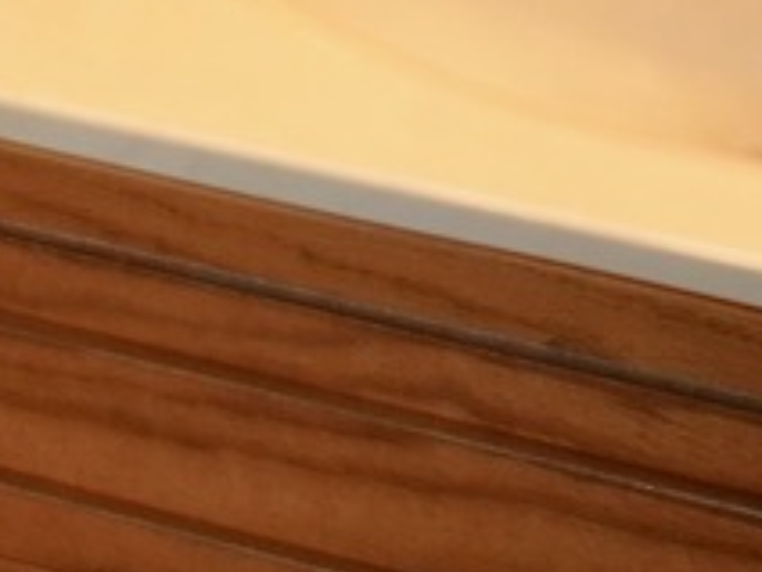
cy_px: -921
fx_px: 3874
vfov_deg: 7.7
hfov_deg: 10.5
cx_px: -625
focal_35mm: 176
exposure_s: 1/30
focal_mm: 8.87
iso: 320
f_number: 2.5
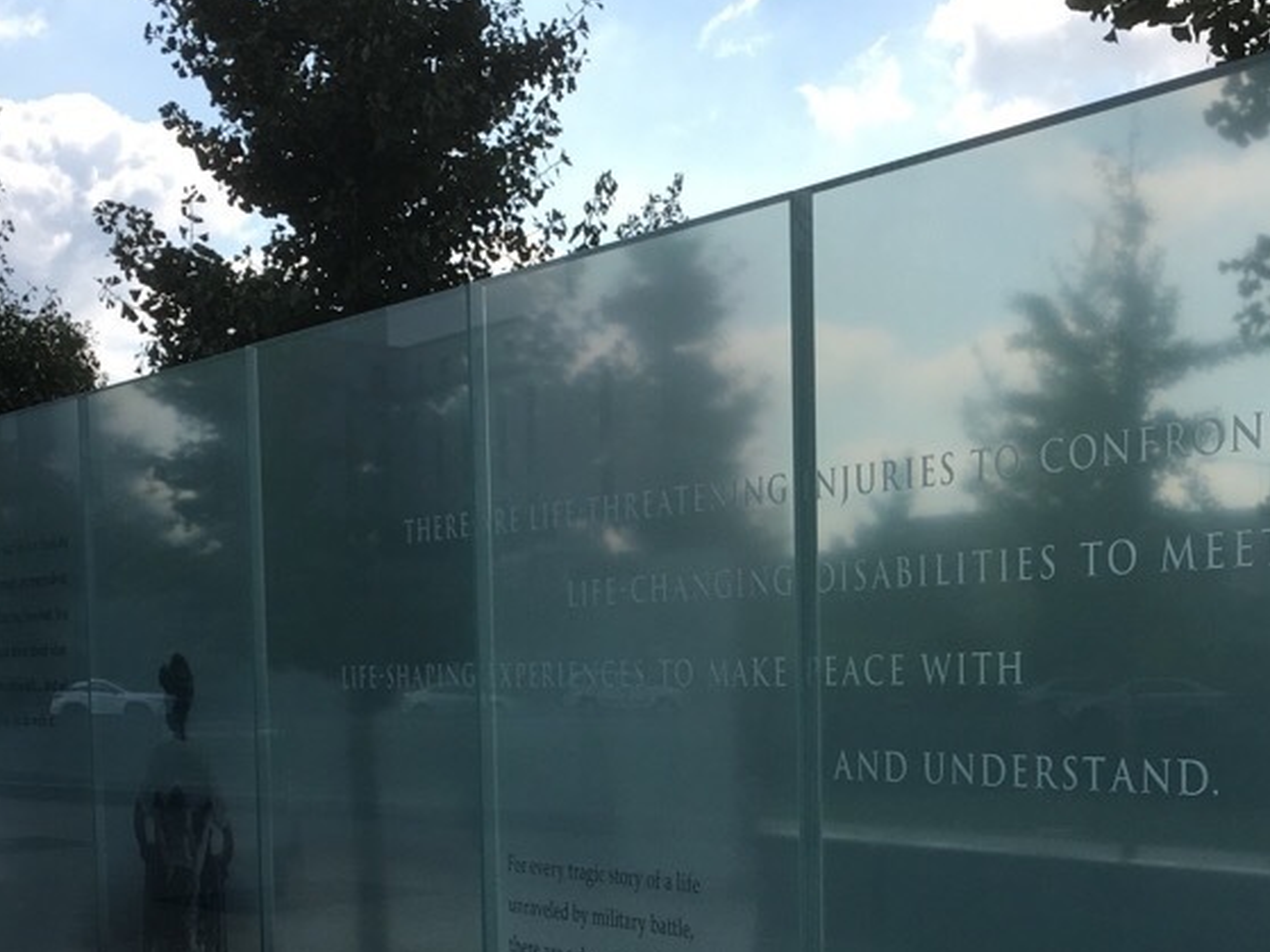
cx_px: 736
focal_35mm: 56
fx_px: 2054
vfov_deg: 25.4
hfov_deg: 34.3
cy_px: 832
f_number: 2.2
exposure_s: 1/1748
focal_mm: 4.15
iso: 25
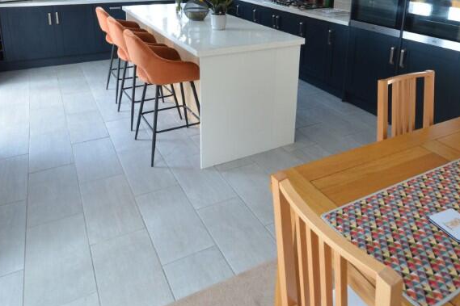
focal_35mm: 27
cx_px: 238
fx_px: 345
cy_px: 55
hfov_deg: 67.4
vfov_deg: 45.1
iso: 400
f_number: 8
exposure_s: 1/10
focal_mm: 10
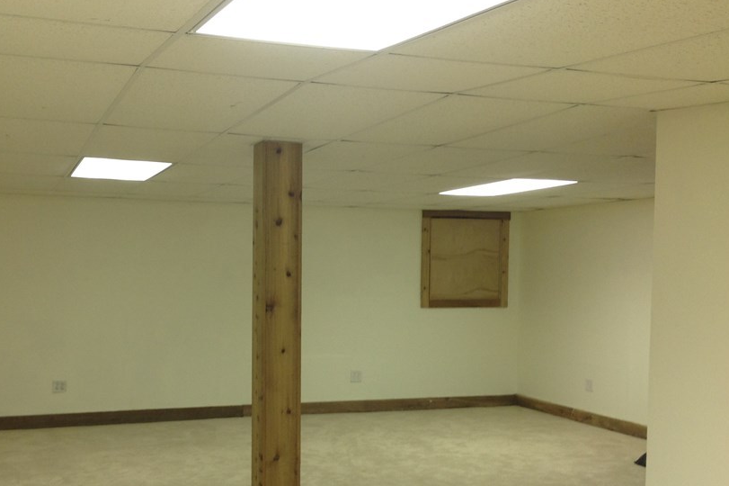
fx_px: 931
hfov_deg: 42.6
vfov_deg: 29.0
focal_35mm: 46
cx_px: 295
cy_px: 320
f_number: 2.4
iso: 50
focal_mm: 4.28
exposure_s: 1/17
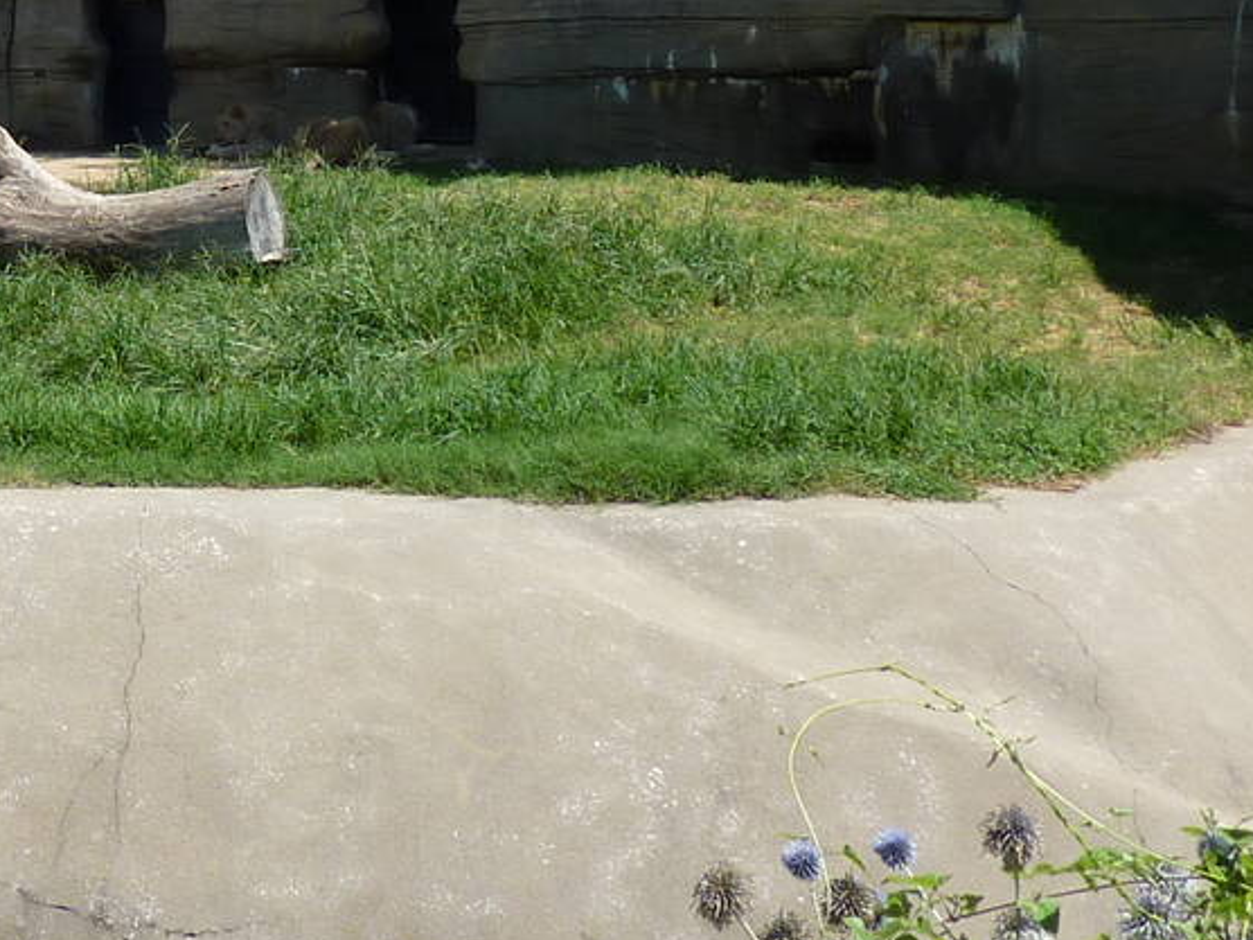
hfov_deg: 24.9
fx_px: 2606
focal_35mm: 72
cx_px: -165
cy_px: -239
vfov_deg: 19.1
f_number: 3.5
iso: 80
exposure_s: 1/640
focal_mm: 4.1
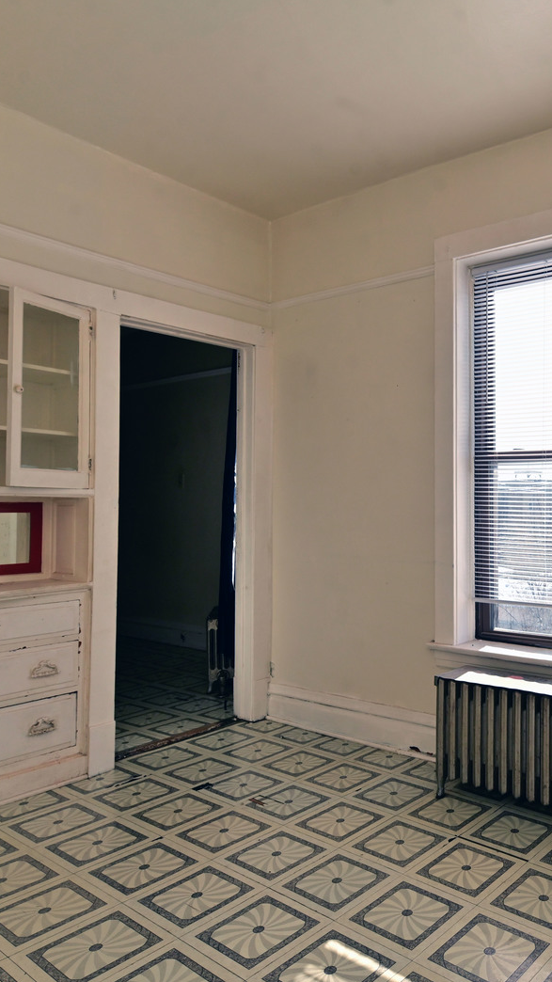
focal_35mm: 26
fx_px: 677
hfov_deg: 41.1
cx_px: 492
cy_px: 492
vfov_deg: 71.9
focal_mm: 16
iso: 320
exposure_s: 1/400
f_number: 8
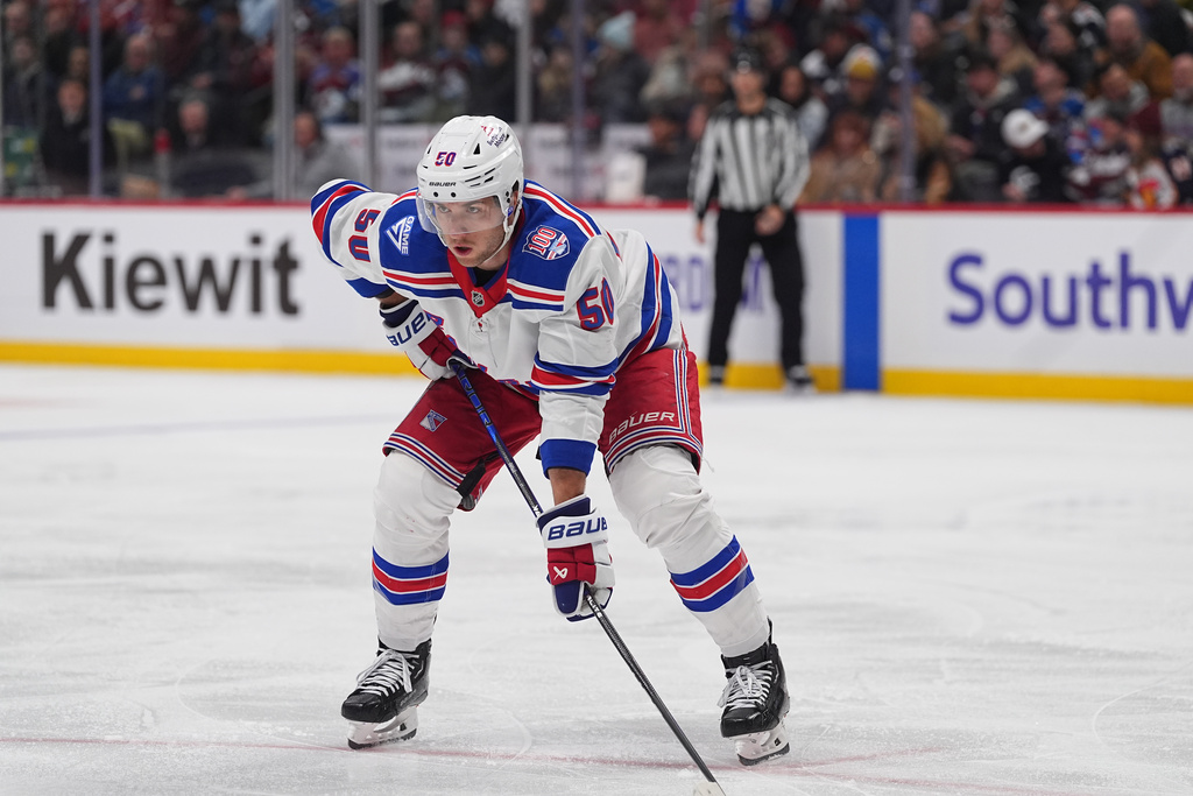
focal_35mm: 159
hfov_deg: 12.9
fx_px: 5269
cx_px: 596
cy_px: 398
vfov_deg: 8.6
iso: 2500
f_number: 3.5
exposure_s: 1/2000
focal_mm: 159
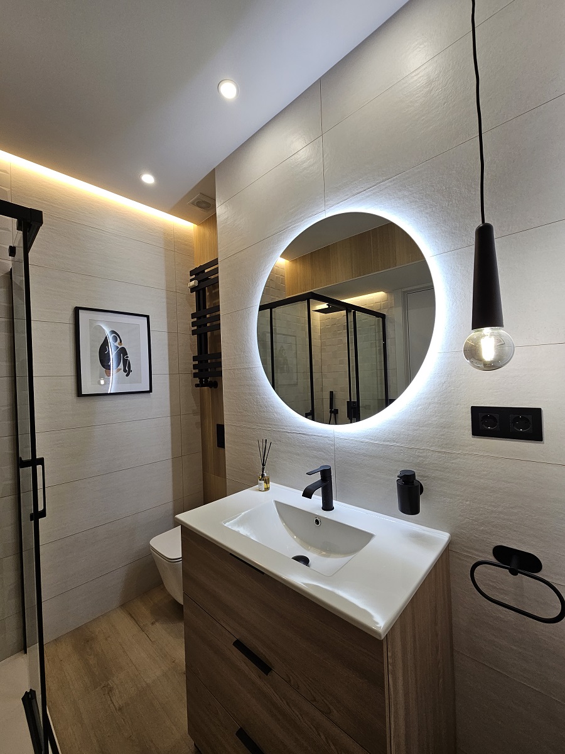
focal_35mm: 13
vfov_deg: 106.2
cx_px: 282
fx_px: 283
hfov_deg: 89.9
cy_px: 377
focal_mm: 2.2
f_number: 2.2
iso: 80
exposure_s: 1/100
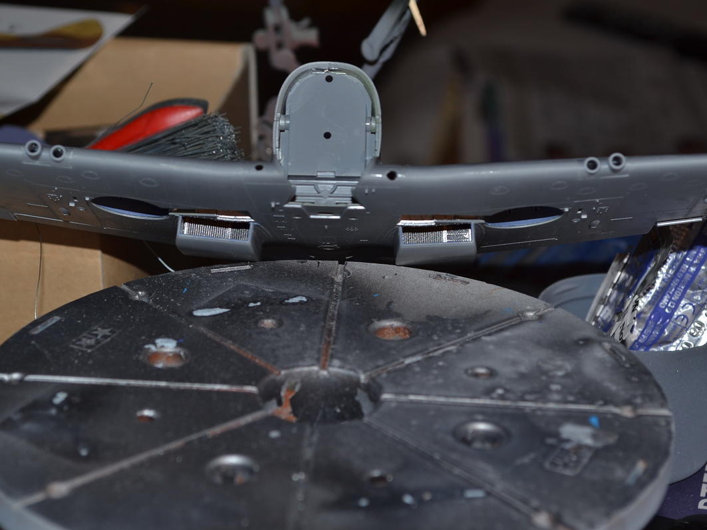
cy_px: 265
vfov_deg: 16.5
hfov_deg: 21.9
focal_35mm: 90
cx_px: 325
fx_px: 1829
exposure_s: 1/60
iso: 100
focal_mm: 55
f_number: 8
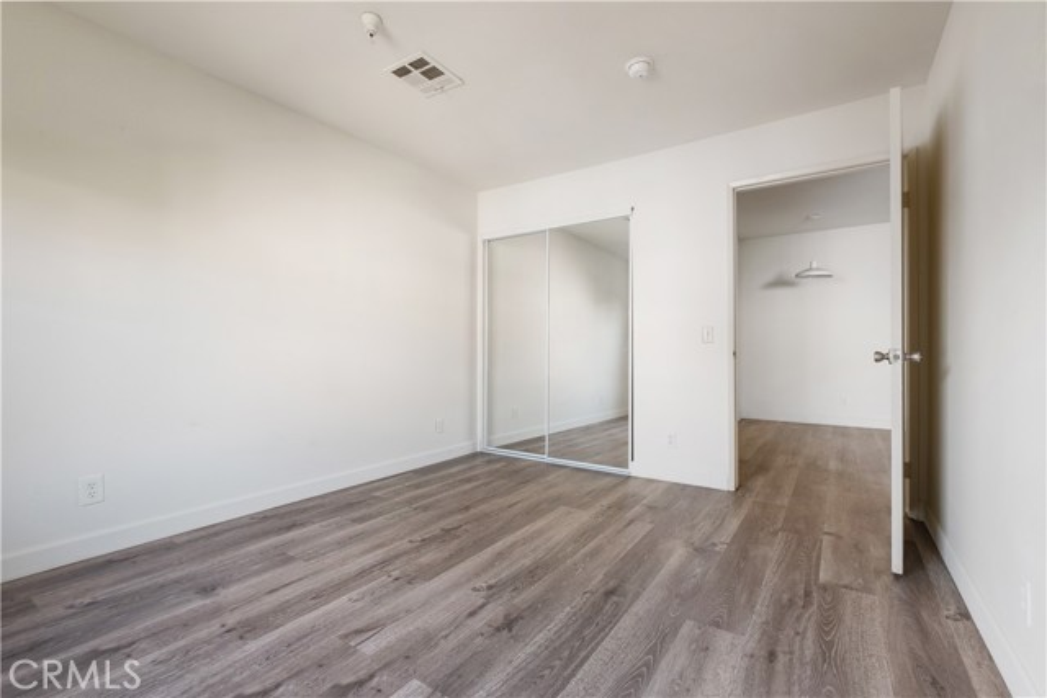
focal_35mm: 15
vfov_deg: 77.4
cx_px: 524
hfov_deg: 100.4
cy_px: 349
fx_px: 436
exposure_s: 1/2
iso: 250
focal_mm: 10
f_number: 8
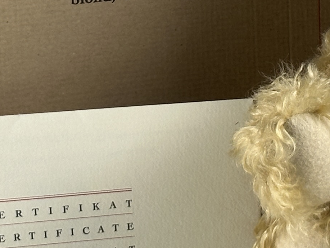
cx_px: 267
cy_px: -57
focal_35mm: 211
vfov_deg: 7.0
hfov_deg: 9.4
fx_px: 2012
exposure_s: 1/100
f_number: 1.78
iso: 50
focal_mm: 6.86
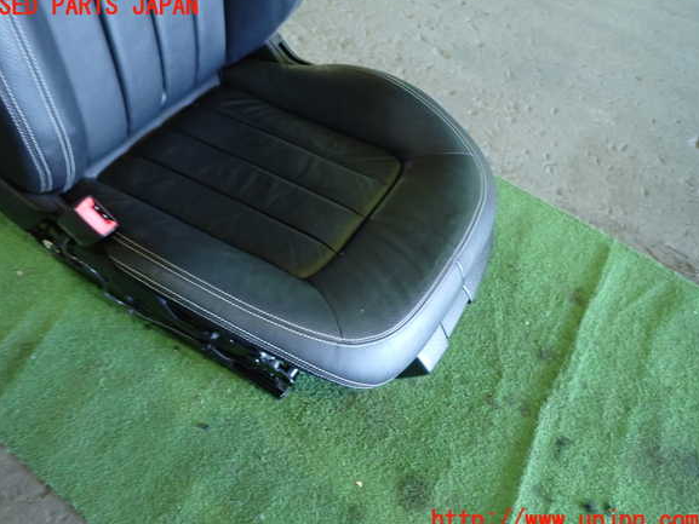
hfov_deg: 67.3
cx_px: 342
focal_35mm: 26
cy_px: 264
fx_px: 525
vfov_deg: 53.1
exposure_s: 1/30
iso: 400
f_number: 2
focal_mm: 4.5
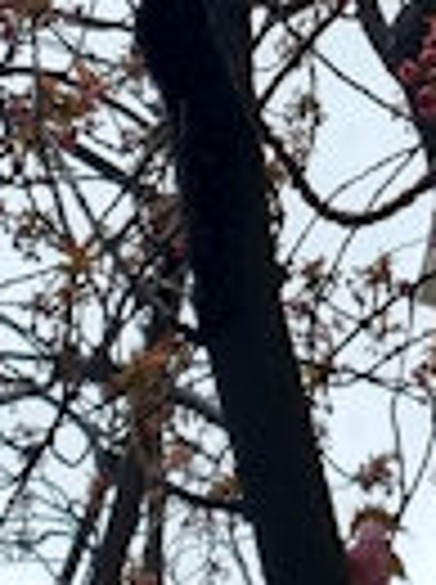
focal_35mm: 154
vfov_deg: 12.0
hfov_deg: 9.6
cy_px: -414
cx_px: 247
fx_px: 2595
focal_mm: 4.71
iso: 100
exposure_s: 1/155
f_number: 1.7
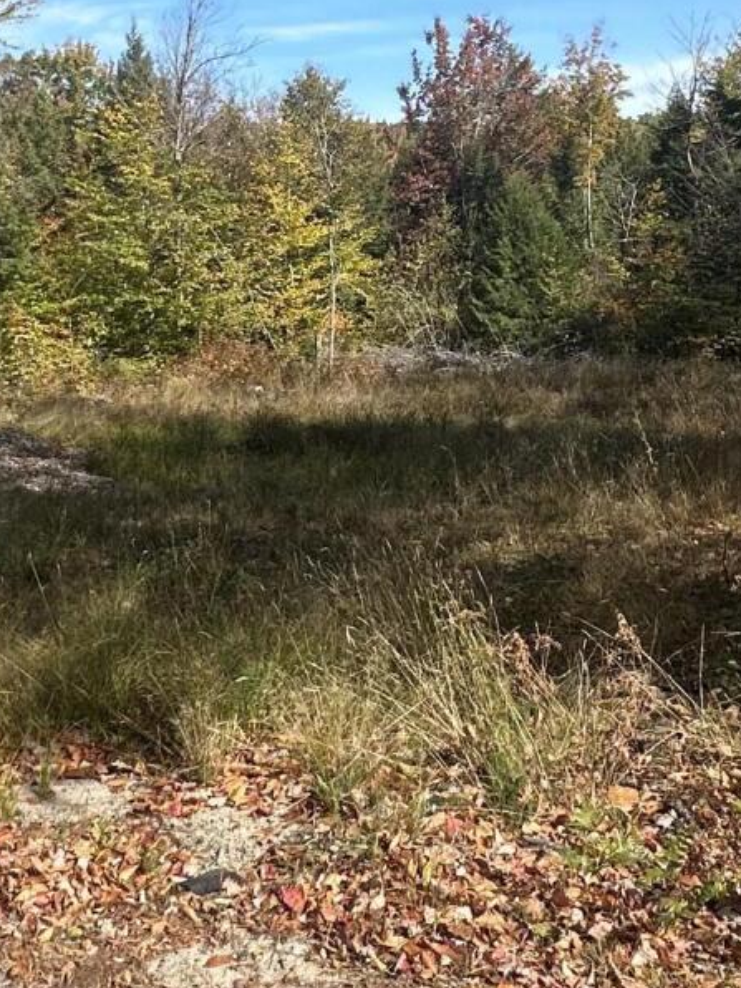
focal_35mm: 47
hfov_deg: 30.8
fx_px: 1341
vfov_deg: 38.2
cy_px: 136
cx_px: 323
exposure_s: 1/1159
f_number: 2.2
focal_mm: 2.22
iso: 40
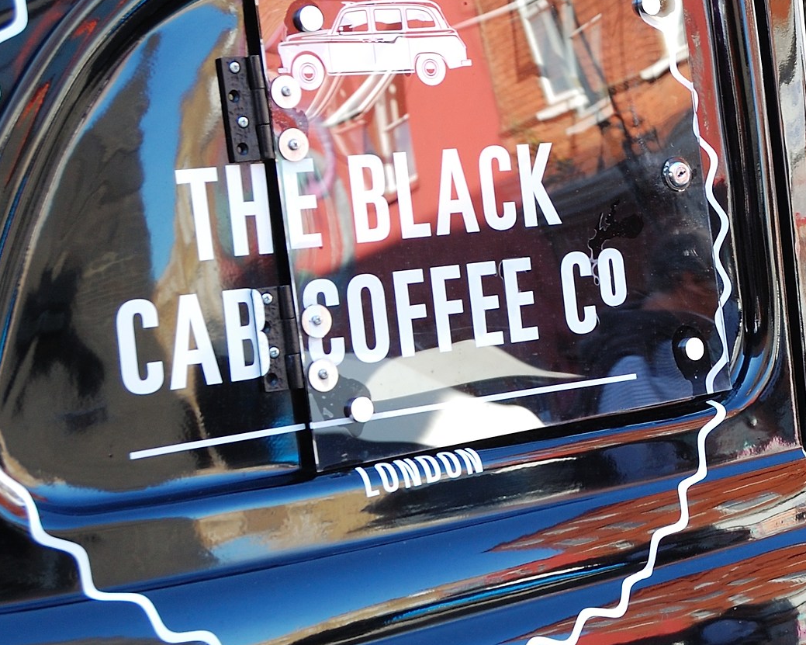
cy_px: 309
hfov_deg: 20.5
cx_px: 768
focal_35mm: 91
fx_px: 2171
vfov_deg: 16.9
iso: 200
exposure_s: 1/50
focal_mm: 28
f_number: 6.3
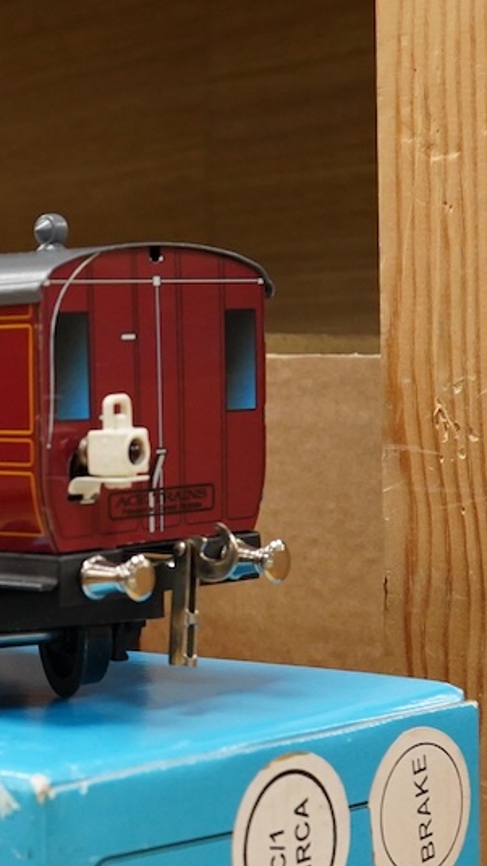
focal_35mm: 99
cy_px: 603
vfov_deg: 21.5
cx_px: -117
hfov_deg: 11.9
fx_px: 2276
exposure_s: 1/80
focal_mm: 30
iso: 2500
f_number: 13
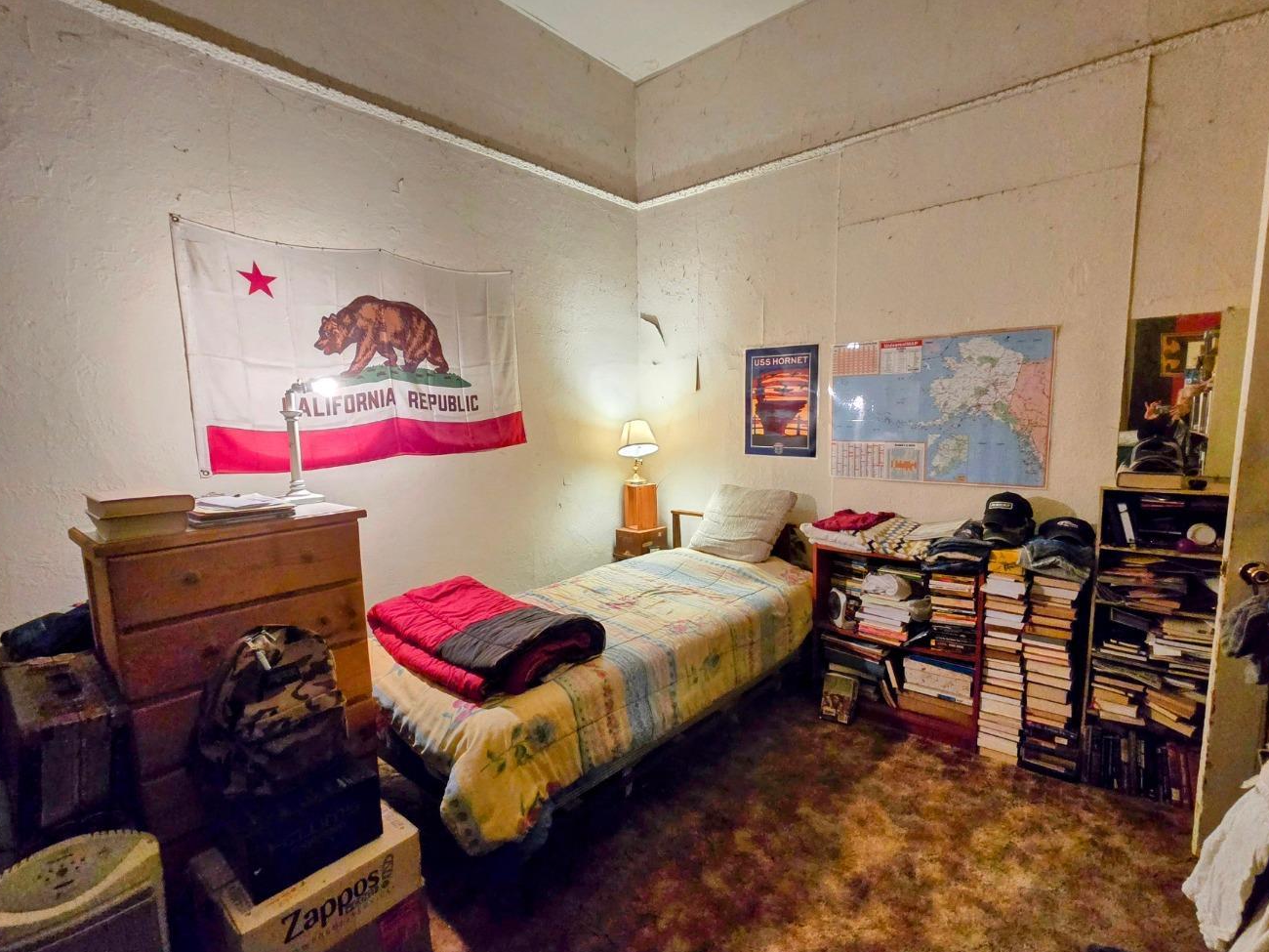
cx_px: 672
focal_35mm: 15
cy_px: 500
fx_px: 550
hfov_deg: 98.1
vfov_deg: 81.7
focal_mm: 2.2
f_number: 2.2
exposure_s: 1/60
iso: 800
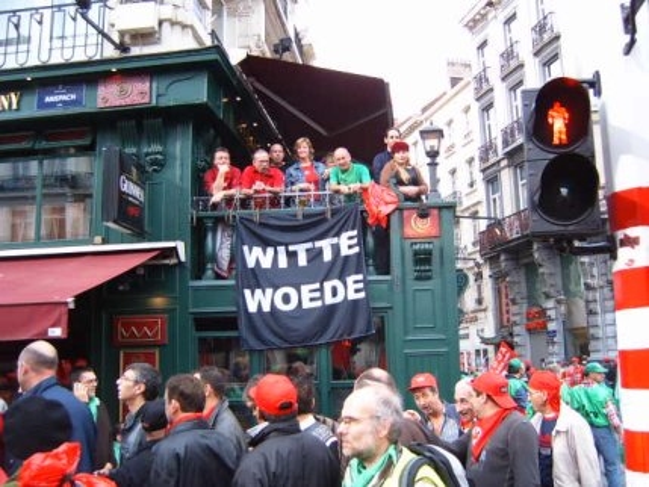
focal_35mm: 37
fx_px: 694
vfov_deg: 38.7
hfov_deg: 50.1
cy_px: 244
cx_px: 324
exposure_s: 1/90
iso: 63
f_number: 2.9
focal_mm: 6.2
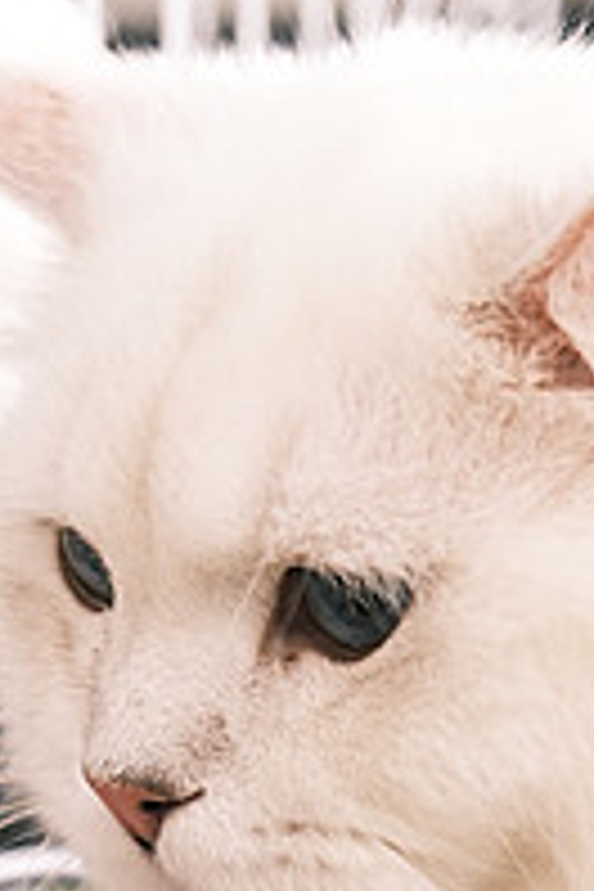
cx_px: 457
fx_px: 3291
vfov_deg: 15.0
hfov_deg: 10.3
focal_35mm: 133
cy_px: 1012
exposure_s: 1/200
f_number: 2.8
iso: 1250
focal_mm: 21.9
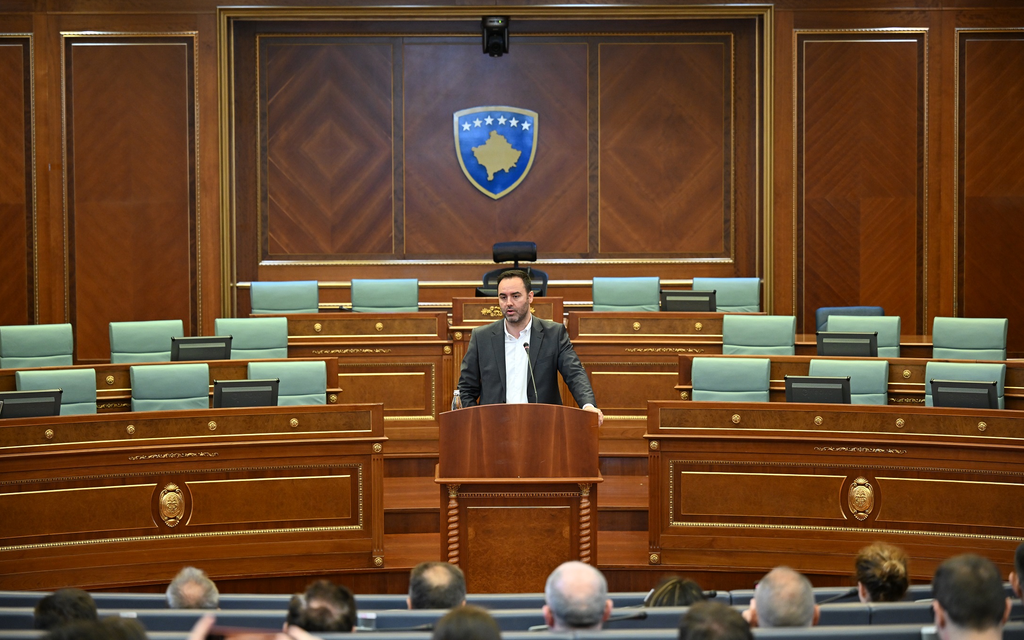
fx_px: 2595
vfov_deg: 14.1
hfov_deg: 22.3
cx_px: 512
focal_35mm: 93
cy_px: 314
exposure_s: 1/60
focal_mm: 91
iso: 2000
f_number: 2.8
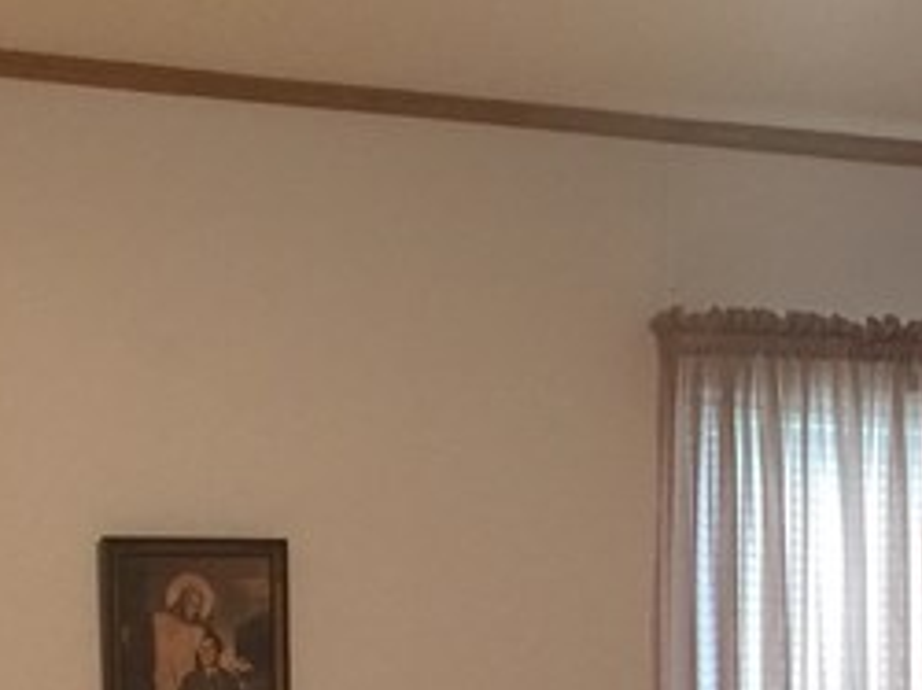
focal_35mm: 119
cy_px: 1173
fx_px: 3167
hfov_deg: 16.6
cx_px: 550
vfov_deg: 11.6
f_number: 2.2
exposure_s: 1/15
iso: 64
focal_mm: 4.15
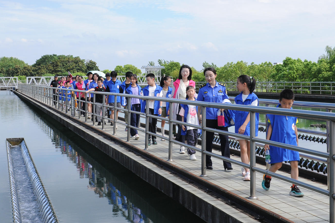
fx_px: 539
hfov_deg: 34.5
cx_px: 175
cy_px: 90
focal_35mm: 58
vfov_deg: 23.3
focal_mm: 38
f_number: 16
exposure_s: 1/1000
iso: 1250
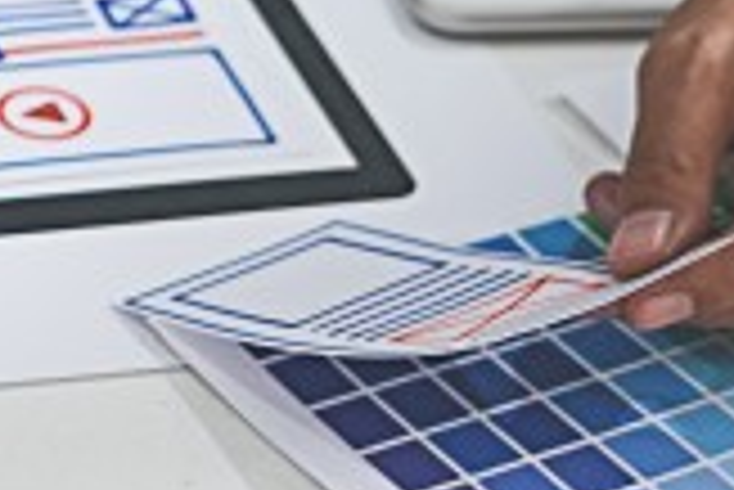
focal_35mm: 260
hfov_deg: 7.6
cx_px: -626
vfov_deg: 5.3
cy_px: -155
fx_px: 5306
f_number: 2.8
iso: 400
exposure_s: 1/125
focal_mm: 35
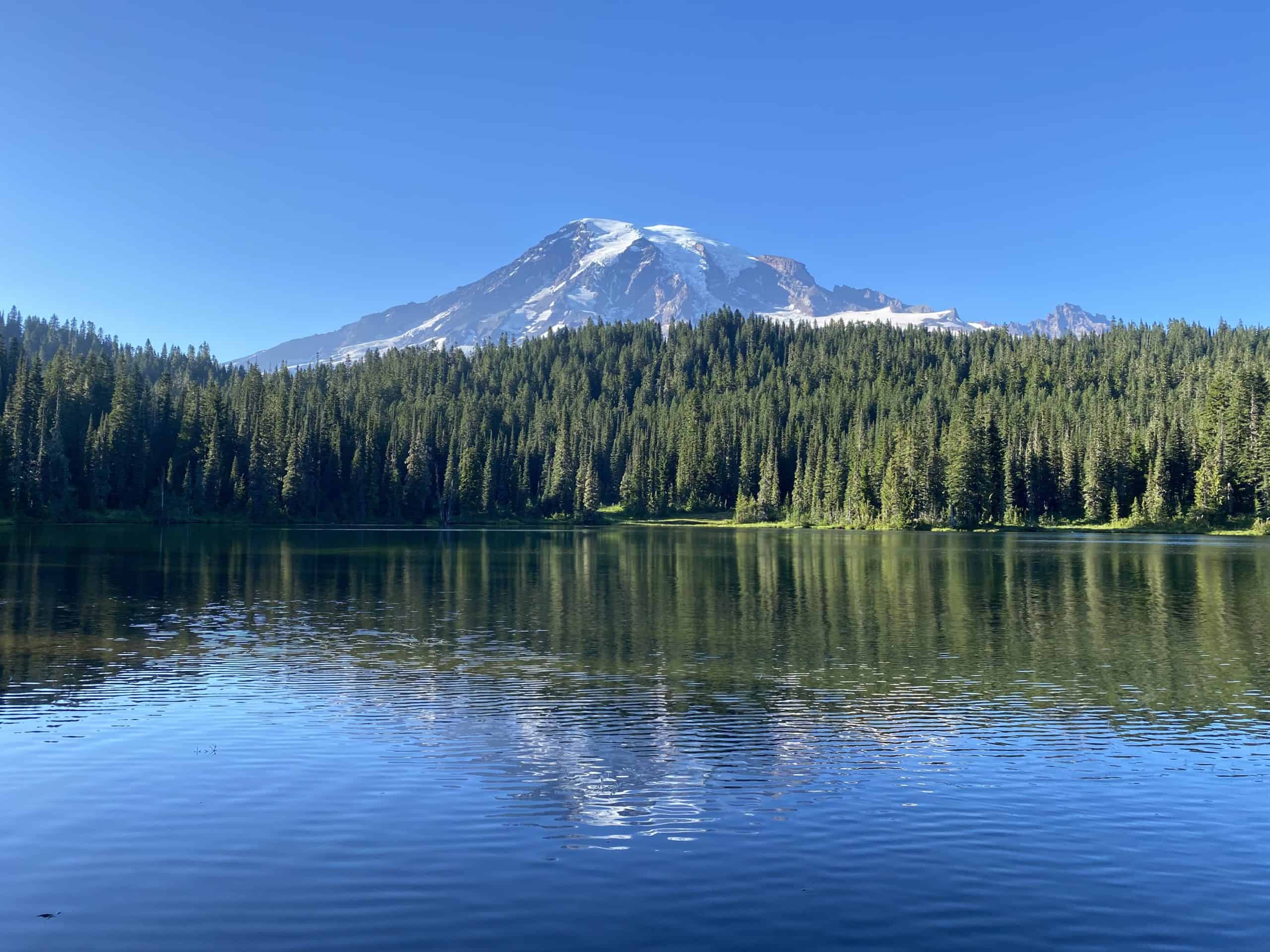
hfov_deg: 67.3
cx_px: 635
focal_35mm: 26
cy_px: 476
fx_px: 954
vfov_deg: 53.1
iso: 32
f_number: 1.8
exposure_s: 1/884
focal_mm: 4.25
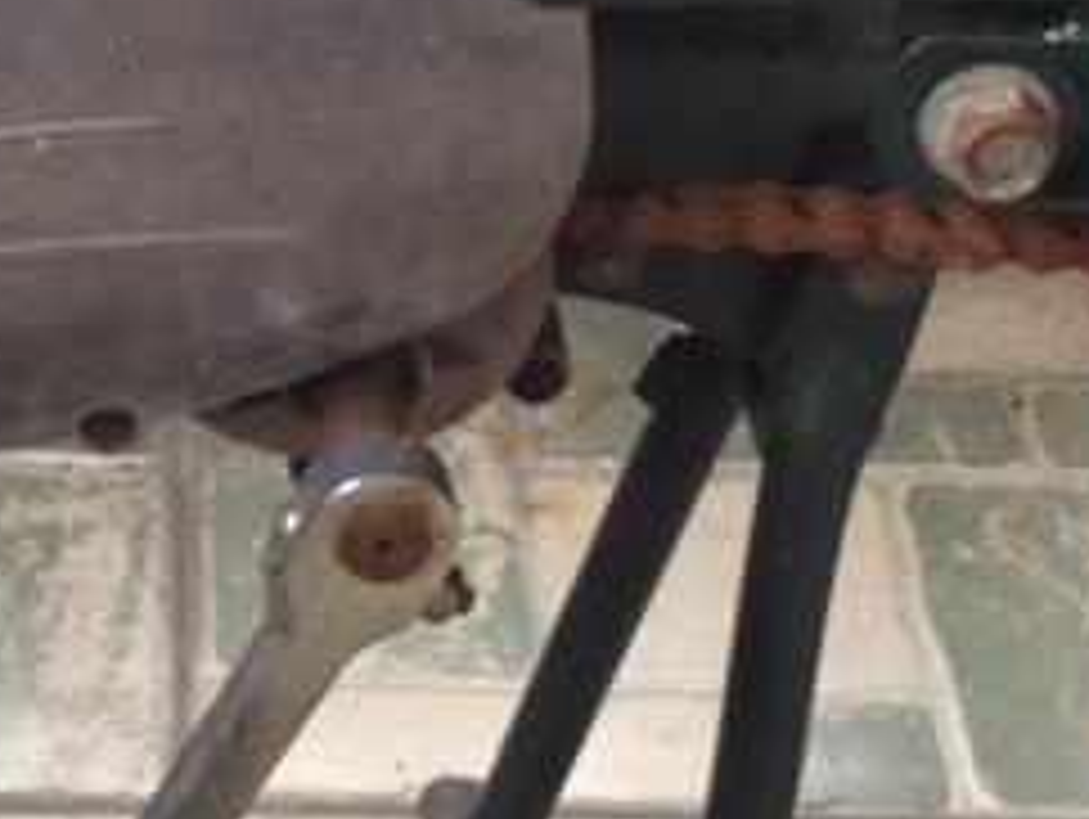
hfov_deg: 14.7
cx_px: 126
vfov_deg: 11.0
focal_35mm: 133
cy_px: -104
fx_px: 4188
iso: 64
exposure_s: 1/20
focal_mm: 4.28
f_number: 2.4
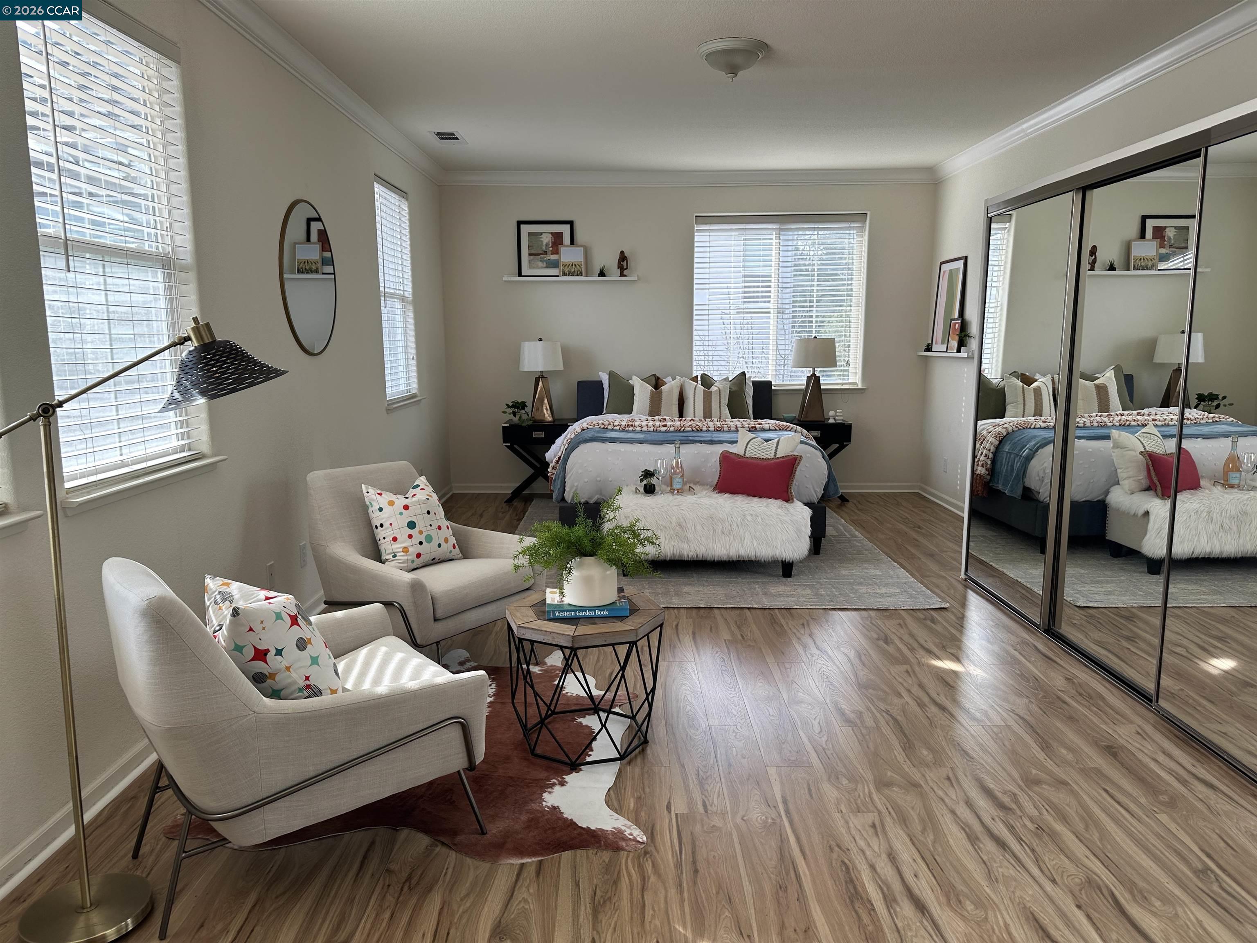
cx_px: 628
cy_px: 472
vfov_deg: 56.8
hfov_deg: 71.6
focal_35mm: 24
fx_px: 872
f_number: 1.78
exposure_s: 1/244
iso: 80
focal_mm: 6.86
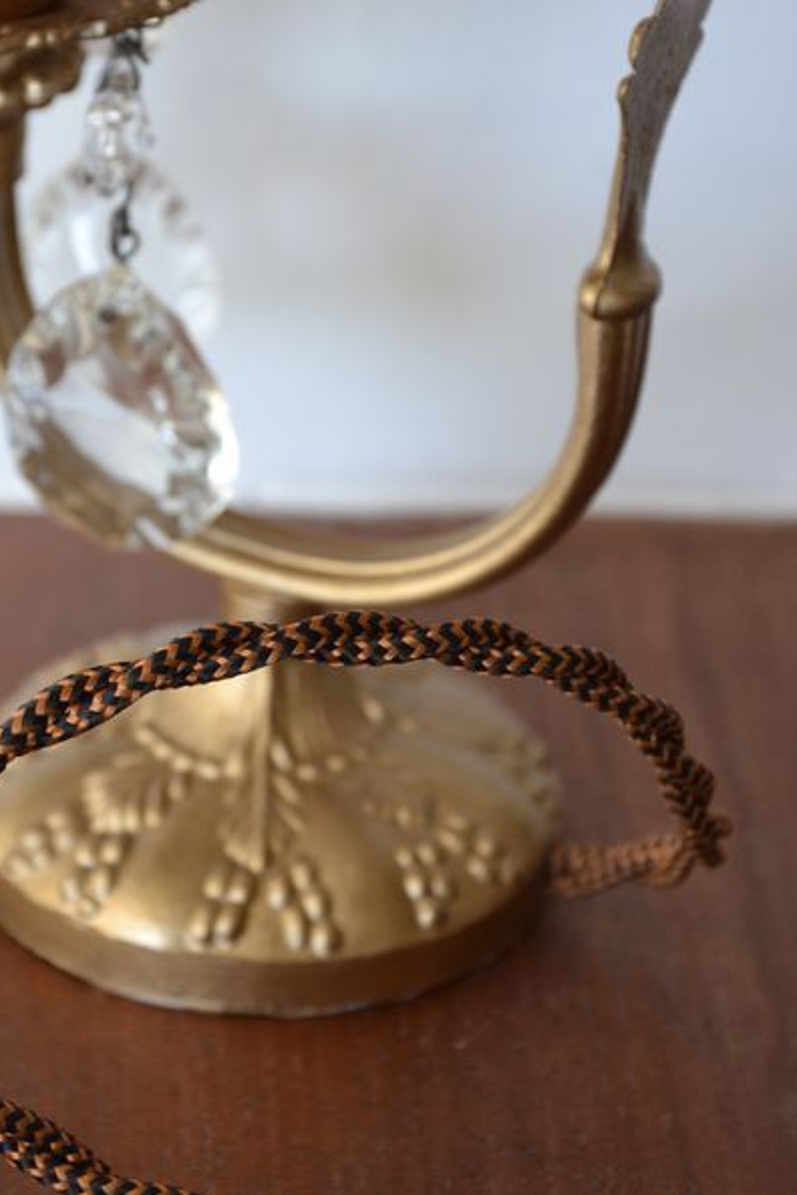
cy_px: 378
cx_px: 328
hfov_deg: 10.5
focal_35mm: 131
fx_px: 4350
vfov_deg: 15.6
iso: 400
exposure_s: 1/80
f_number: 4.8
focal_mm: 48
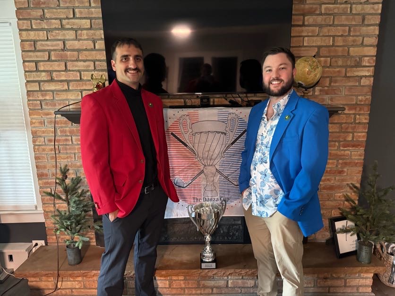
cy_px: 148
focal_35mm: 24
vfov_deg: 56.8
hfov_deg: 71.6
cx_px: 198
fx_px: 274
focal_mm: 6.76
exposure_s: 1/30
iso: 1000
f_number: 1.78
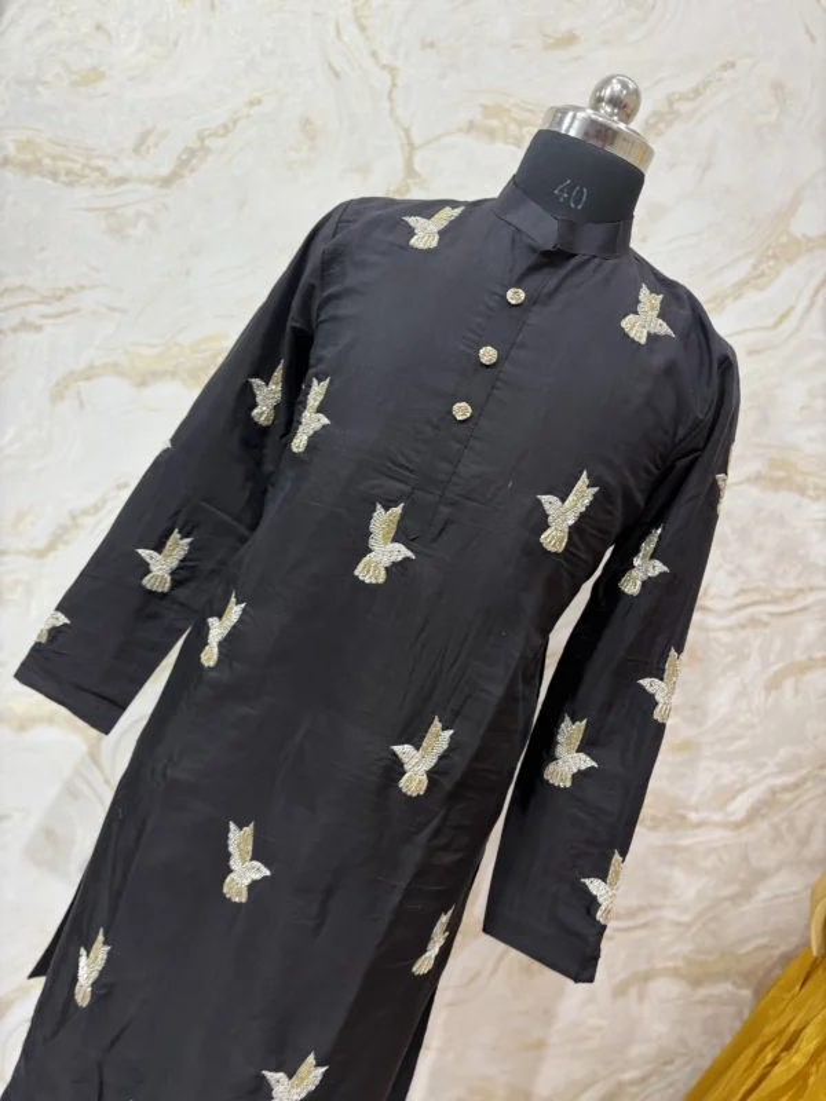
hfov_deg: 53.1
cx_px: 413
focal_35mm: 26
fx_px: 827
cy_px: 550
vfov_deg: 67.3
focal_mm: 6
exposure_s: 1/50
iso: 64
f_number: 1.6
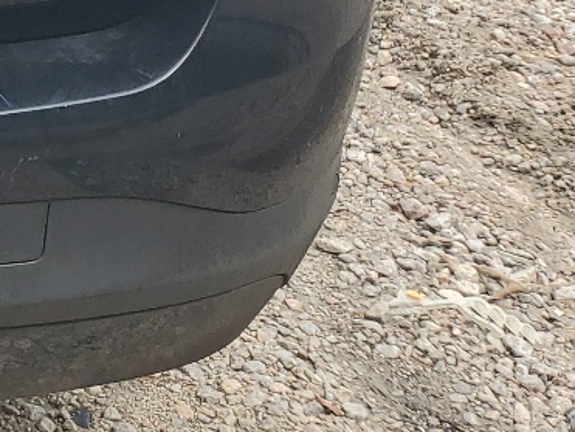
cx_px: -594
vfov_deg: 12.1
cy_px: -373
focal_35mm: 112
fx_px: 1862
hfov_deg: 14.4
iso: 50
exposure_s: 1/1000
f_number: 1.5
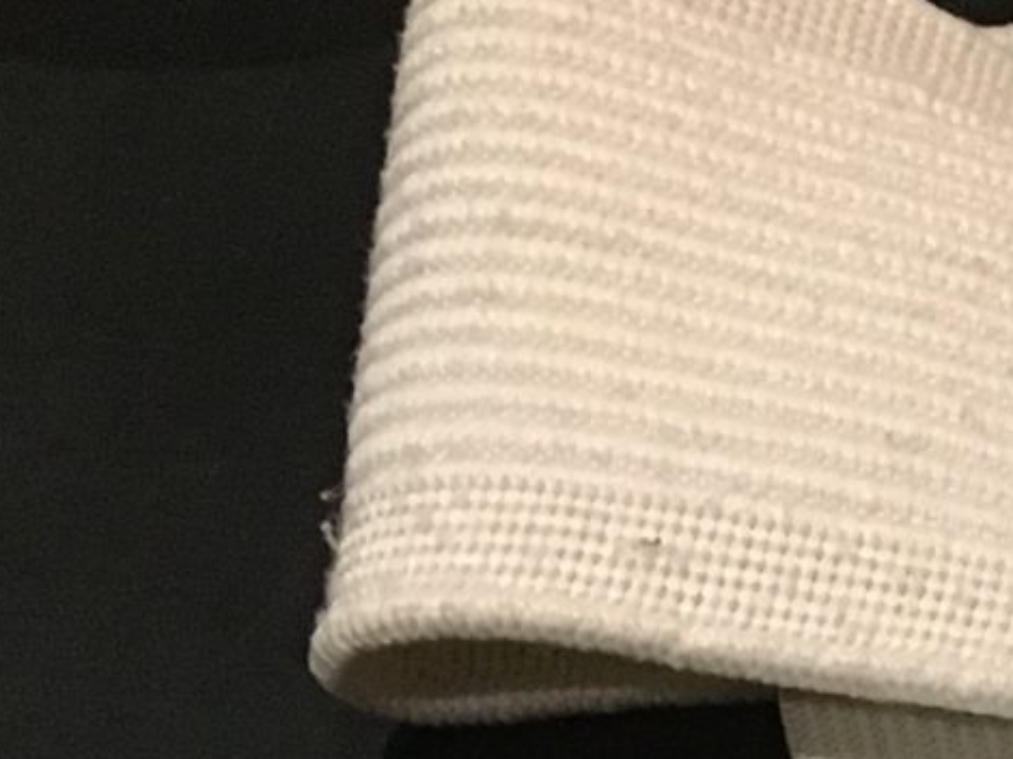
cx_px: 2384
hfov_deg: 10.8
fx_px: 4621
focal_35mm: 158
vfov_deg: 9.0
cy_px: 1365
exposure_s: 1/33
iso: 250
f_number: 2.2
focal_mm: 4.15
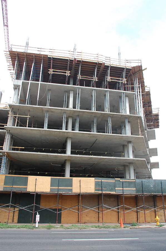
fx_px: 187
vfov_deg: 67.5
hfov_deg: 47.8
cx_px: 83
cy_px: 126
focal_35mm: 27
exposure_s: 1/200
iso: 400
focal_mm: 18
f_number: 10
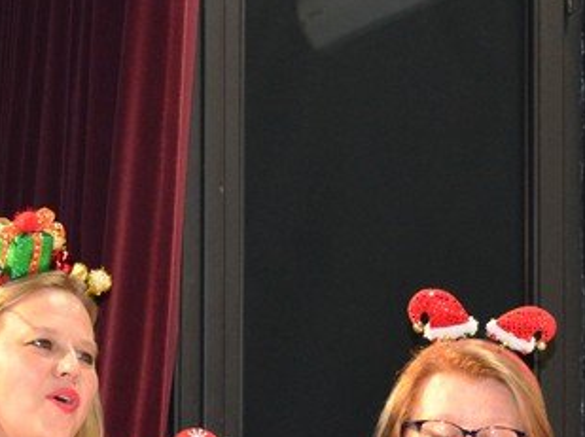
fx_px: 5300
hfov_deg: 6.3
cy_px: 477
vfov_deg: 4.7
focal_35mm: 314
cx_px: 543
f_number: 7.1
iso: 5000
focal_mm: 120
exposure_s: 1/60
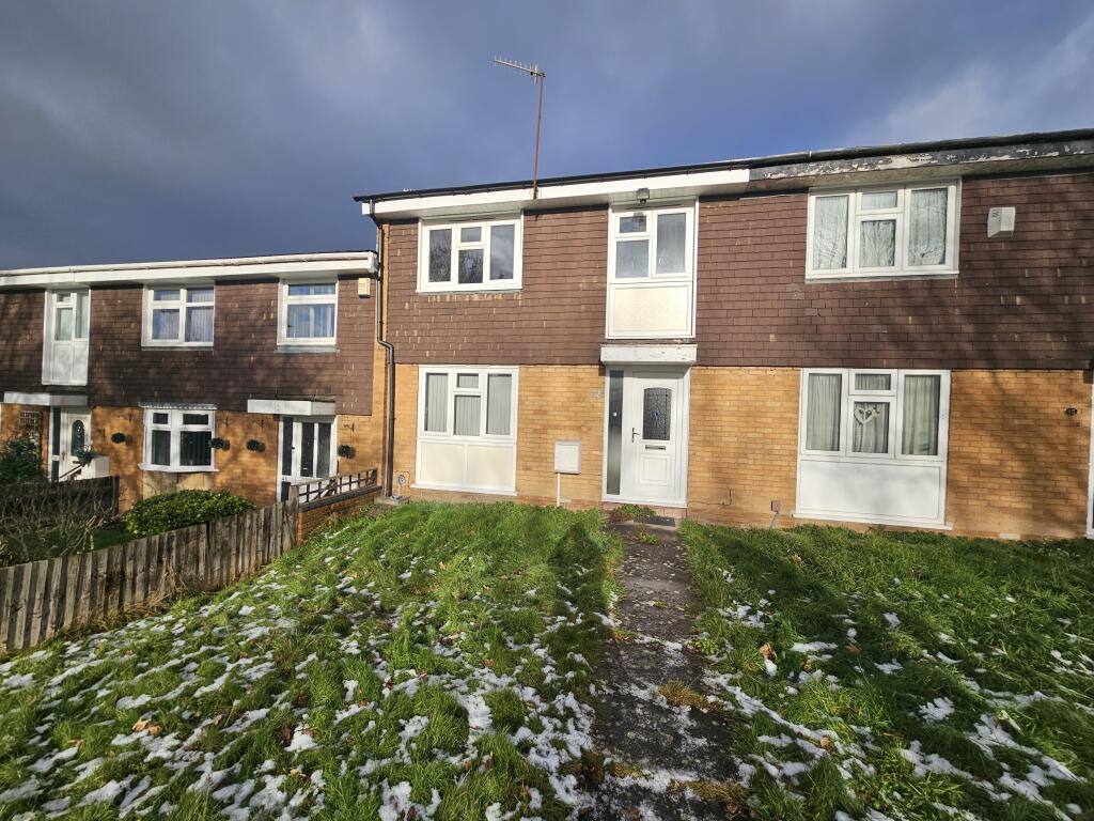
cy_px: 410
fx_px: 411
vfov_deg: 89.9
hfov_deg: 106.2
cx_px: 547
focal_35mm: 13
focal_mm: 2.2
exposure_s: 1/2410
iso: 50
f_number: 2.2
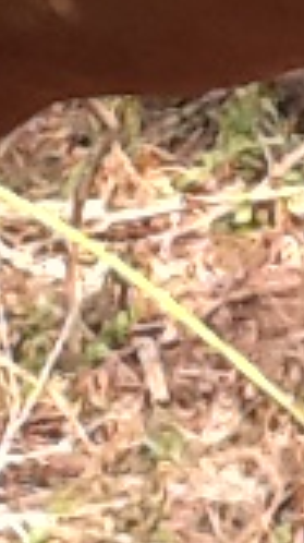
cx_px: 526
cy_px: 141
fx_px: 2904
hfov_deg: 5.9
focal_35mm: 202
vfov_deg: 10.7
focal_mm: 2.03
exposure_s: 1/228
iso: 64
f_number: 2.4
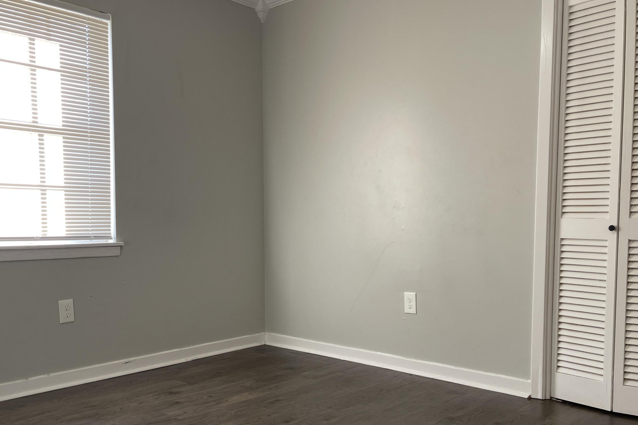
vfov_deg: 40.9
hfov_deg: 58.7
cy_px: 253
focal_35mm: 32
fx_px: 567
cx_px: 302
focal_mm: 5.1
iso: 80
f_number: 1.6
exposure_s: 1/60
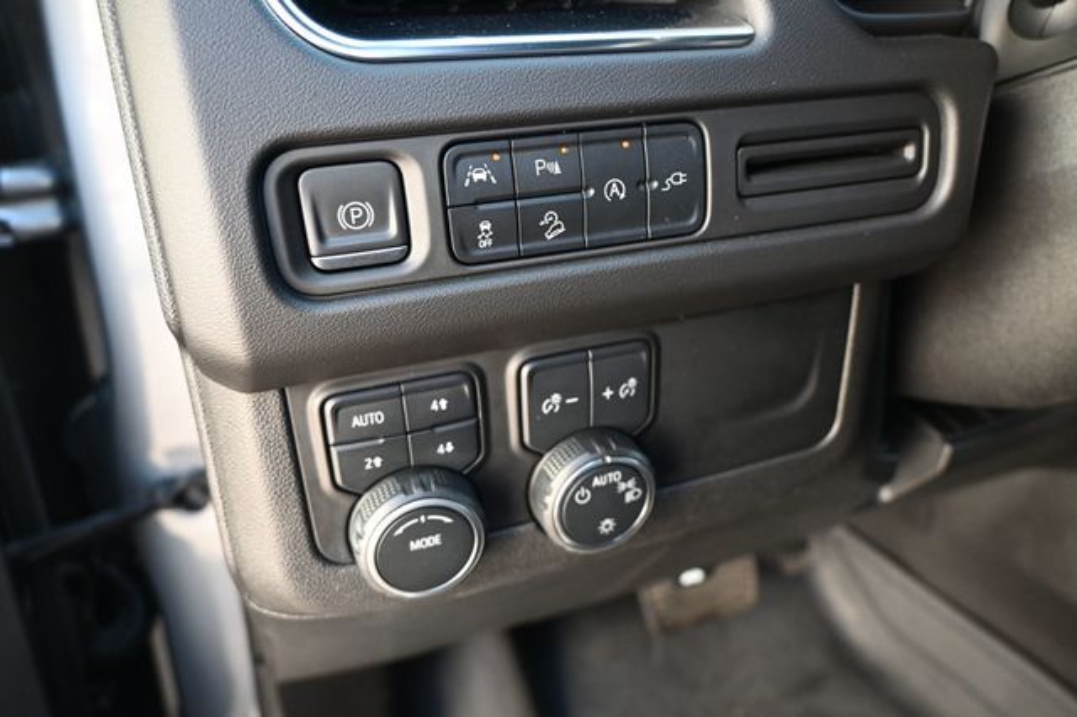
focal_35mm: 26
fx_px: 785
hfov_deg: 68.9
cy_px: 358
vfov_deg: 49.1
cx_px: 538
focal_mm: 17.5
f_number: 3.5
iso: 1250
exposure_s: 1/125
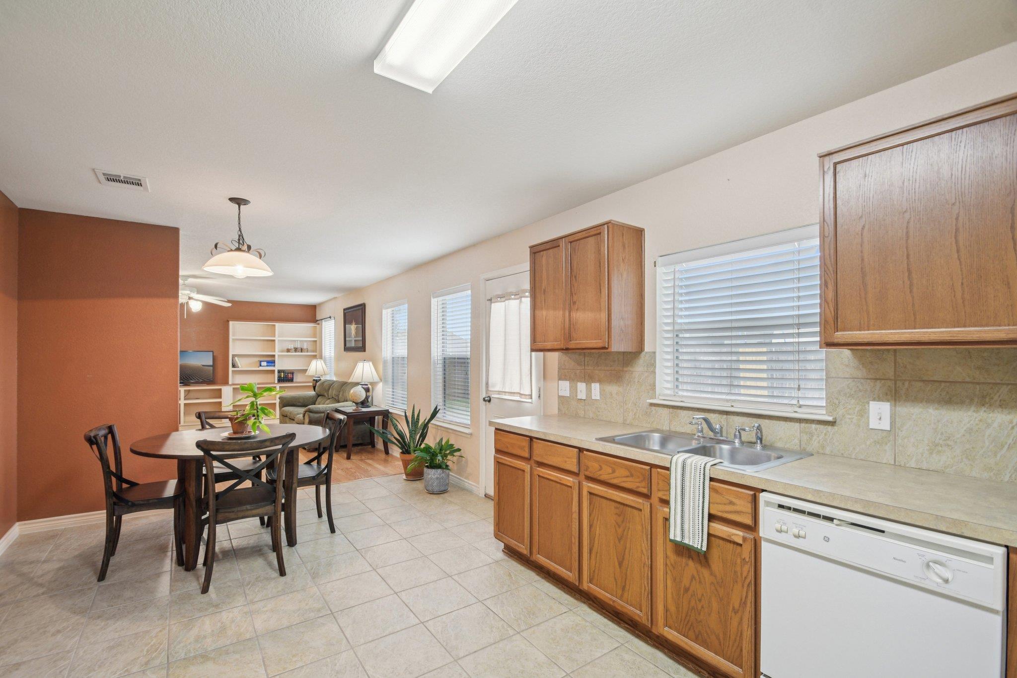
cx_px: 508
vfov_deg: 77.3
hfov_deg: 100.4
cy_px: 339
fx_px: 424
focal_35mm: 15
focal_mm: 10
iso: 400
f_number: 8
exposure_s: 1/8
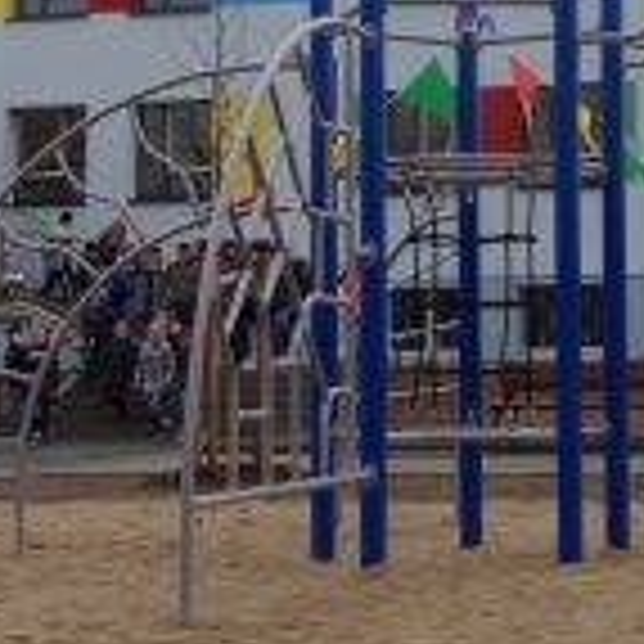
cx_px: 653
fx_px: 2231
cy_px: 149
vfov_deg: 16.3
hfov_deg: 16.1
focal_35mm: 106
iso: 80
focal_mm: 7.8
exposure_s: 1/120
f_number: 4.1
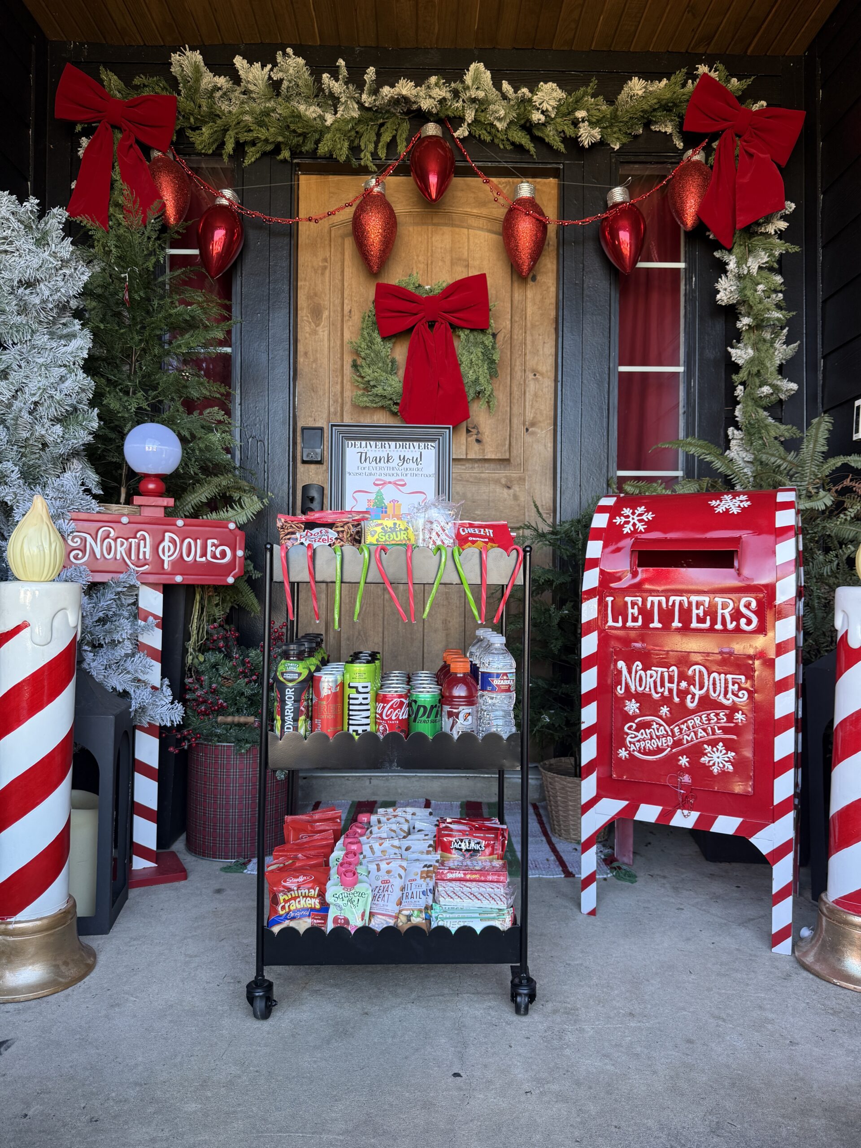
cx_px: 430
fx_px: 796
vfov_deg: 71.6
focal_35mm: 24
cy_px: 574
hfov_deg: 56.8
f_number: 1.78
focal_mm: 6.76
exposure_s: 1/228
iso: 100
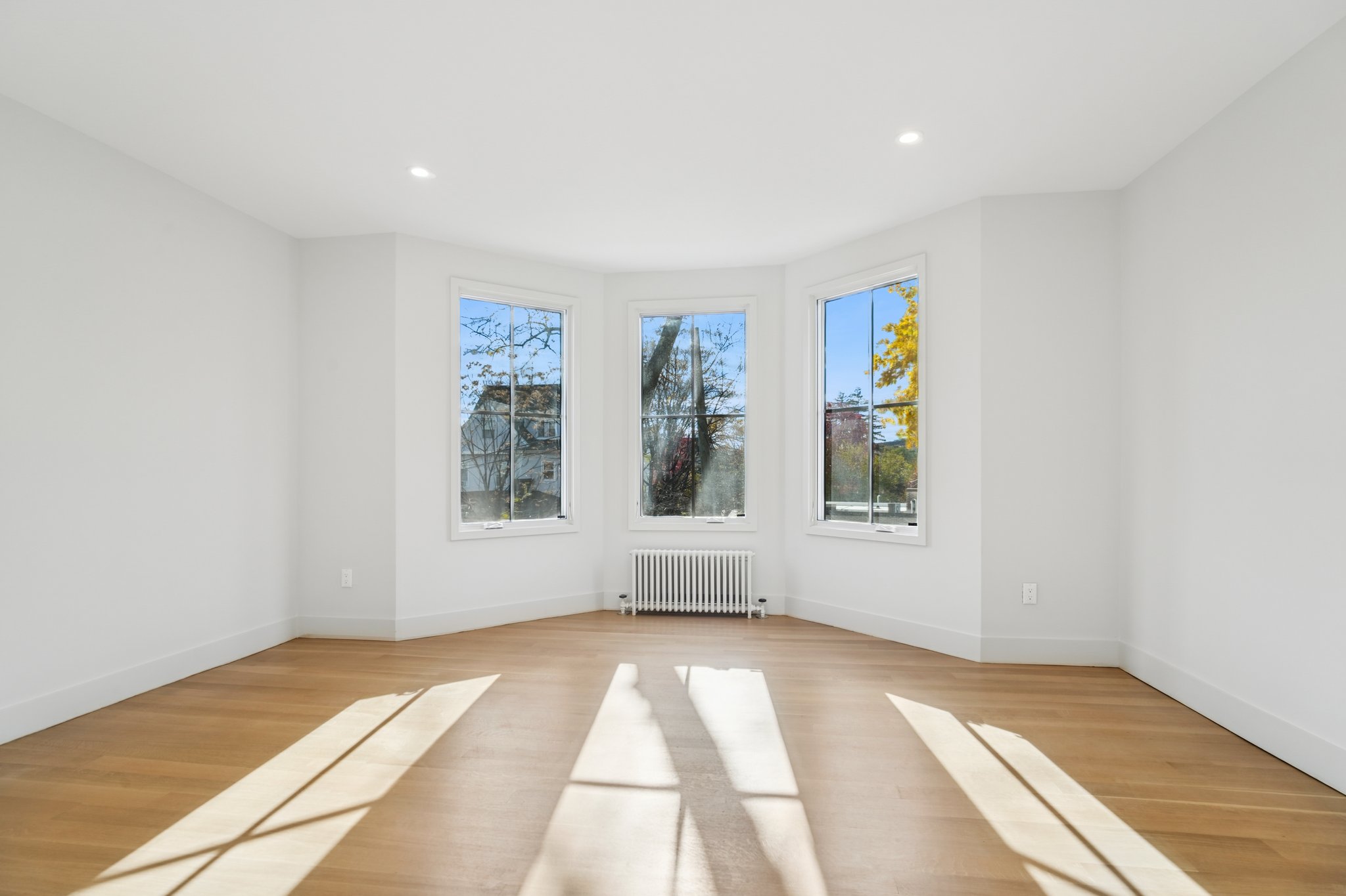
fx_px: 598
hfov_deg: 96.7
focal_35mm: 16
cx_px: 673
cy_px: 448
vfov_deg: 73.7
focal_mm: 16
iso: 400
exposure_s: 1/200
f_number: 8
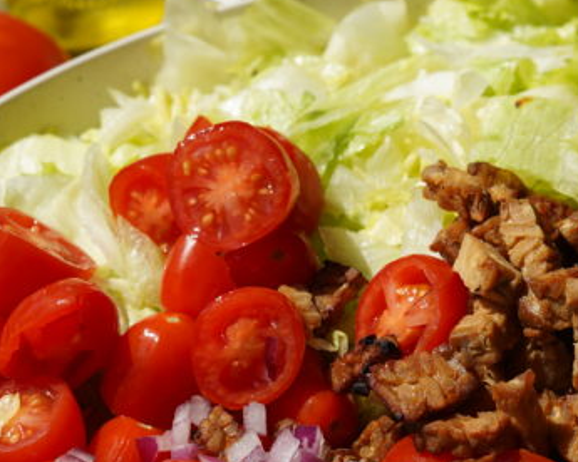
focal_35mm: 143
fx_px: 2446
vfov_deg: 10.7
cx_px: 516
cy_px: 398
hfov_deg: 13.4
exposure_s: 1/320
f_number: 5.6
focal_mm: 50
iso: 100
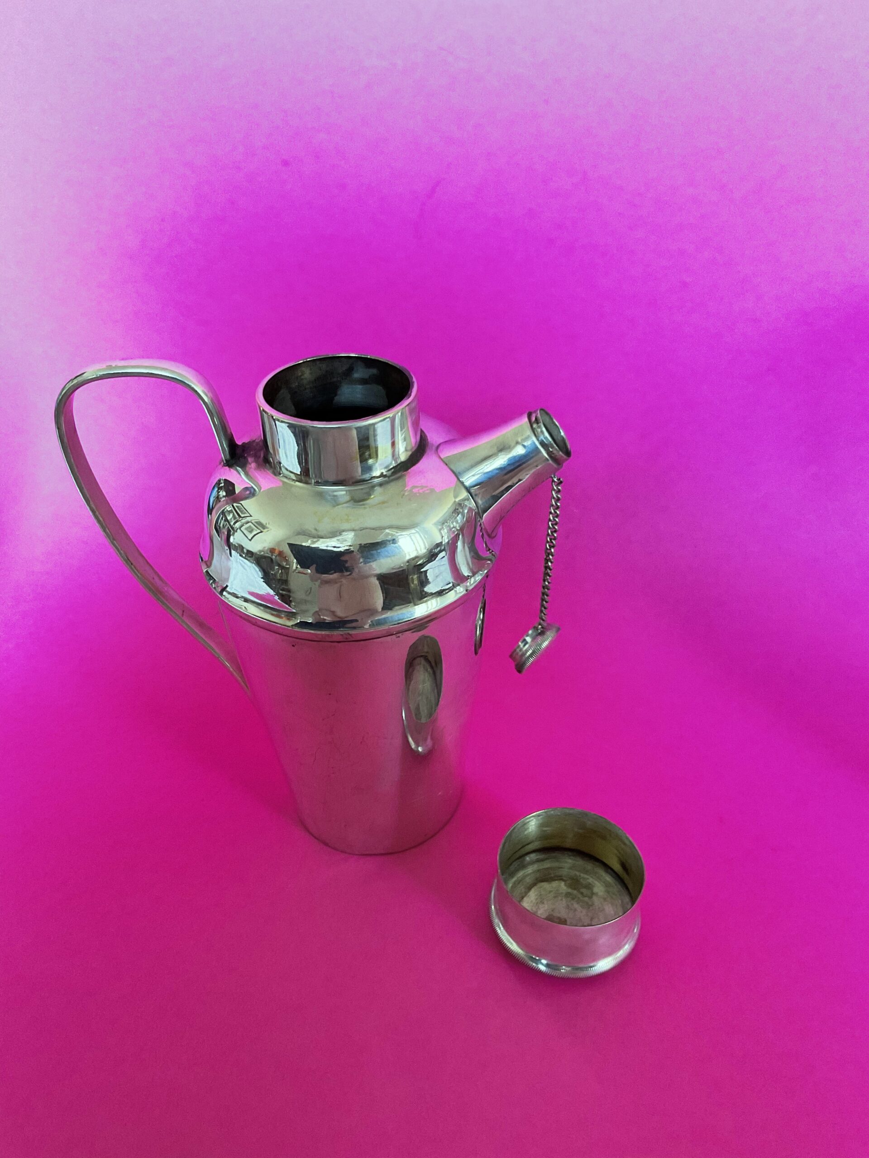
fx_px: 971
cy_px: 579
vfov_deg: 61.7
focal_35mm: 29
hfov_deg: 48.2
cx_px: 434
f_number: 1.8
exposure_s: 1/60
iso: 160
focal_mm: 3
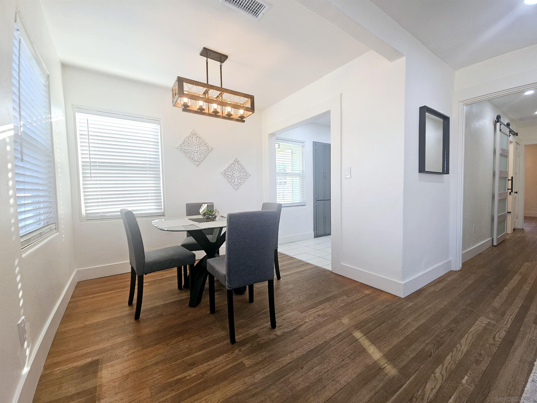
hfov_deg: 106.2
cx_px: 268
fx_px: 202
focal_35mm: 13
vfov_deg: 89.9
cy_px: 202
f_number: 2.2
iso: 64
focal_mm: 2.2
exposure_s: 1/60.2
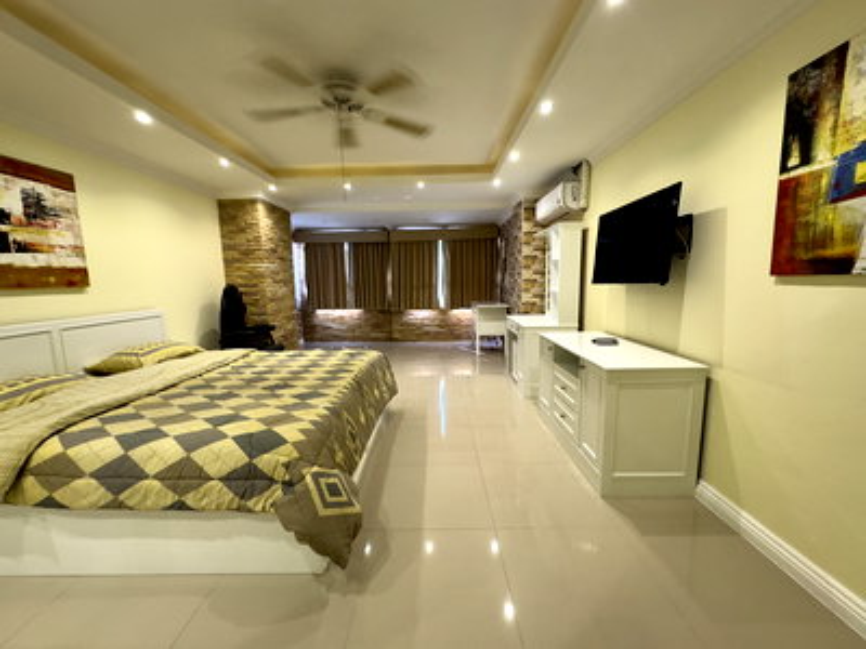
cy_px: 324
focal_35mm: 14
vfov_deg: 85.7
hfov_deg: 102.1
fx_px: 350
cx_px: 433
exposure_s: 1/50
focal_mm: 2.22
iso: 200
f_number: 2.2
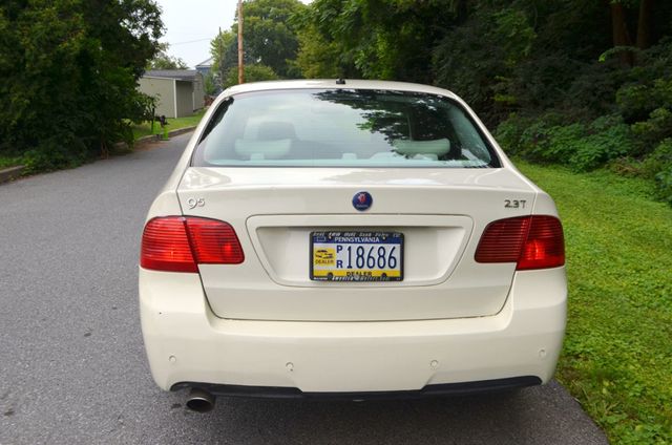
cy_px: 222
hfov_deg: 53.2
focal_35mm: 36
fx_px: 671
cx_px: 336
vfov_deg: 36.7
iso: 180
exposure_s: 1/250
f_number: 8
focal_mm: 24
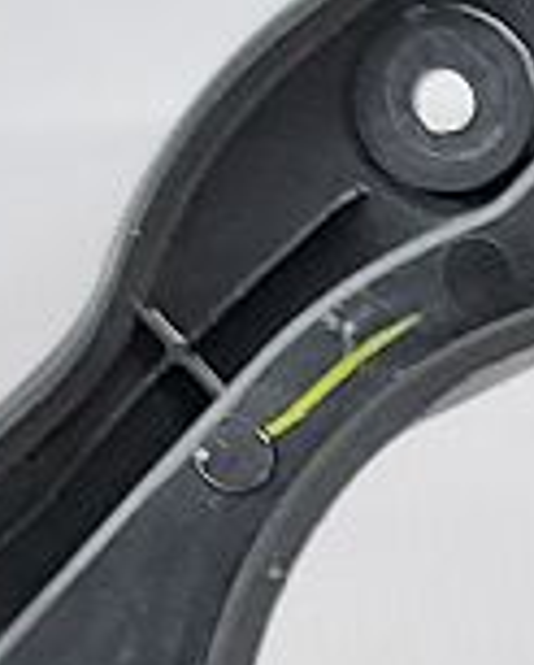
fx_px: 4176
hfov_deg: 6.6
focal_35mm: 212
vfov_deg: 8.6
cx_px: 1700
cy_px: 1352
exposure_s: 1/50
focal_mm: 5.23
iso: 125
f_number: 1.8
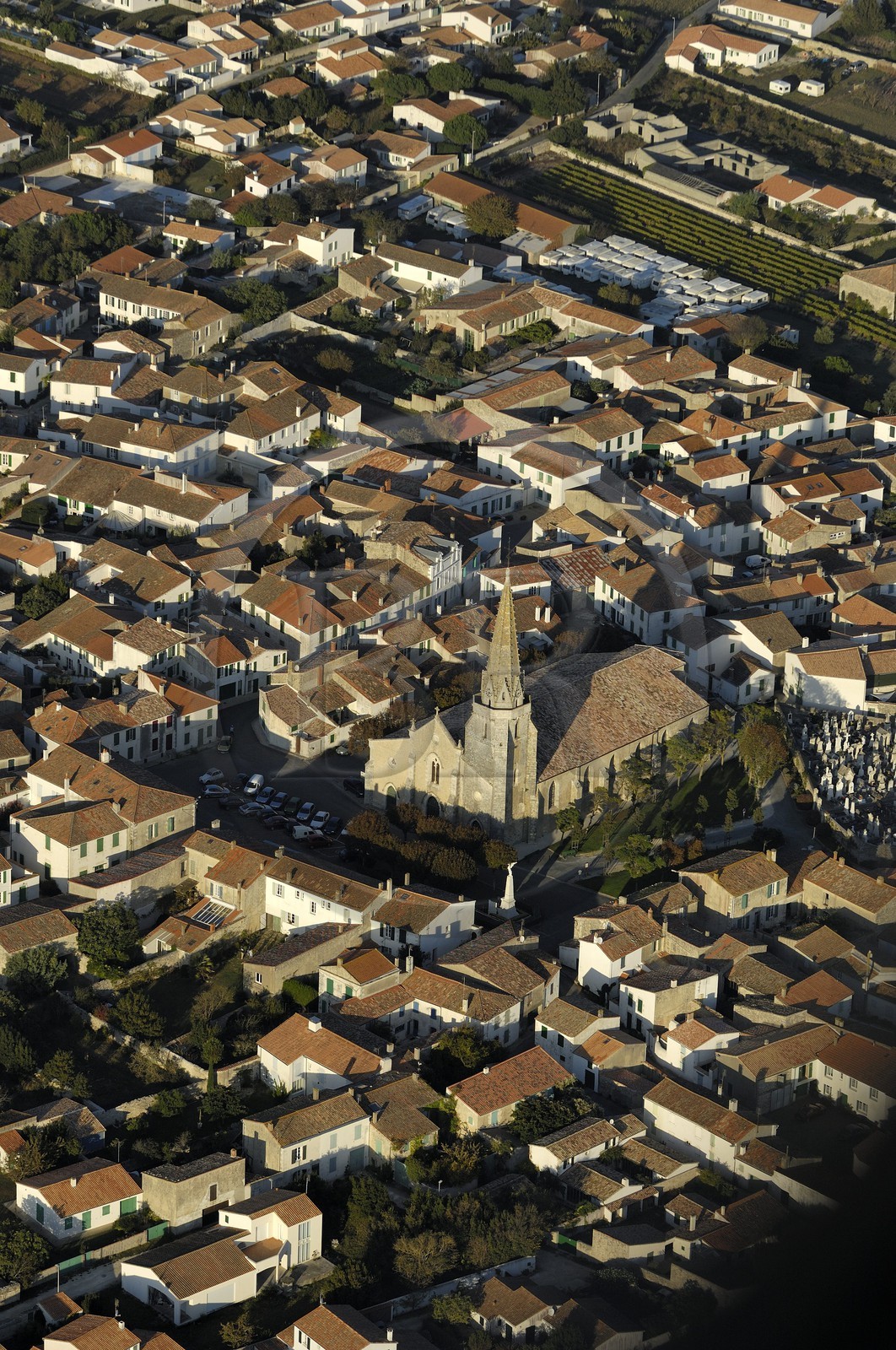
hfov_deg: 9.6
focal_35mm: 142
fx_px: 5336
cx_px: 448
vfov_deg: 14.4
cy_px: 675
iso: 100
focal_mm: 95
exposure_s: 1/1000
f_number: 4
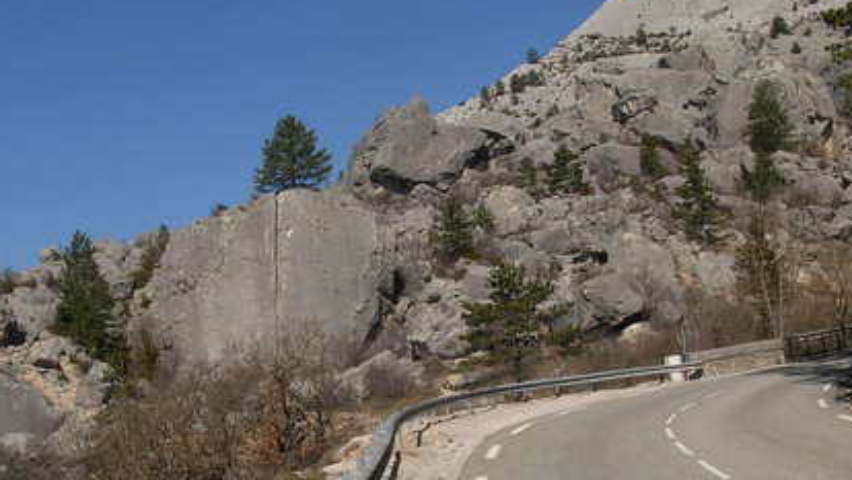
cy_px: 317
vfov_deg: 20.0
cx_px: 397
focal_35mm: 60
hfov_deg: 34.9
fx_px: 1356
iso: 79
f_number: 4.9
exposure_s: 1/886
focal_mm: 6.3
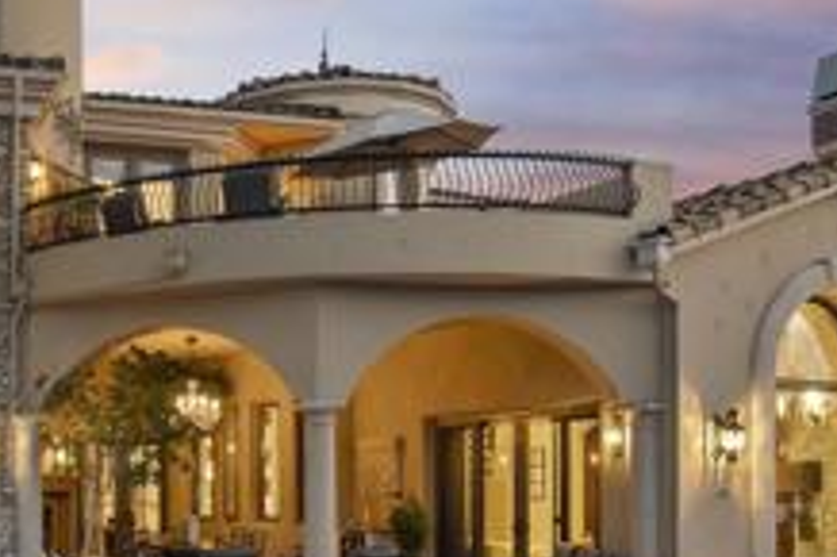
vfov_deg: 27.5
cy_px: 511
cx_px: 100
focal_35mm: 47
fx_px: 1092
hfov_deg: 39.2
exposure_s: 1/2
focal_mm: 16
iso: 800
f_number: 7.1
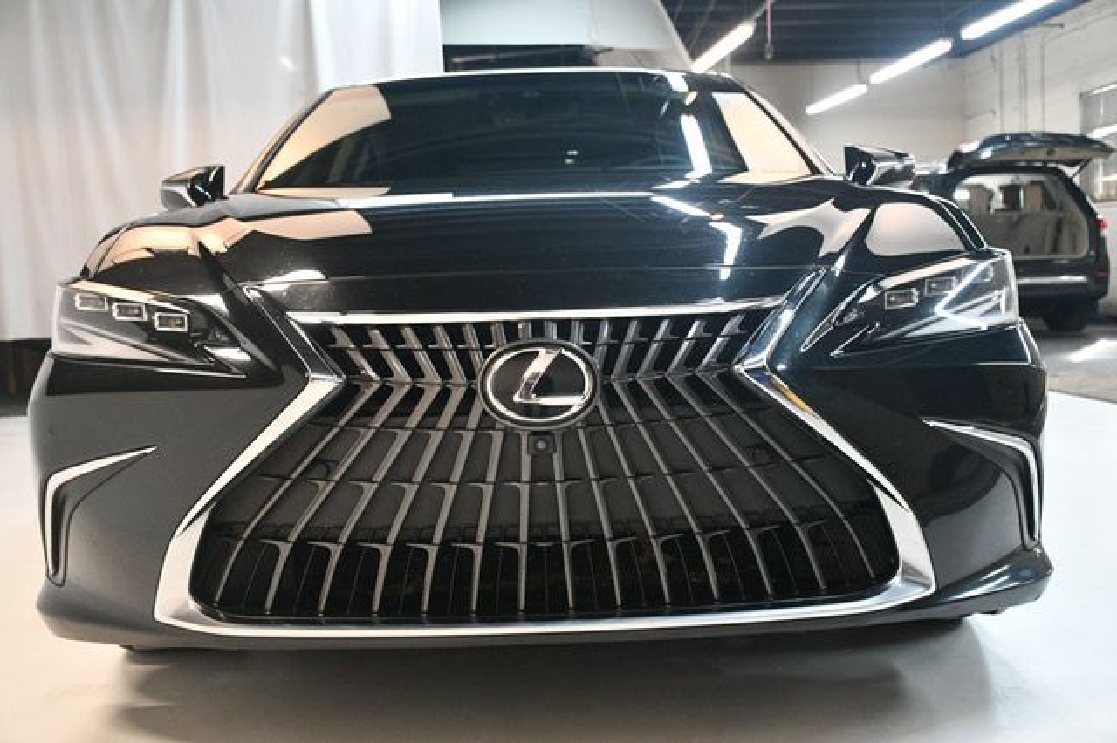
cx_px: 558
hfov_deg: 43.6
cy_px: 372
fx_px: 1395
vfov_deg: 29.8
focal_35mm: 45
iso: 3200
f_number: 4
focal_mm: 30
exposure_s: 1/125
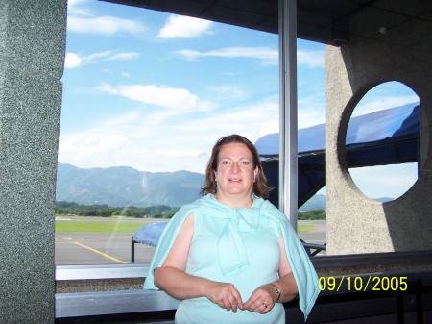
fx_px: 474
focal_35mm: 38
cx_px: 216
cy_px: 162
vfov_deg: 37.7
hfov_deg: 49.0
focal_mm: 6.3
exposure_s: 1/250
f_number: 2.8
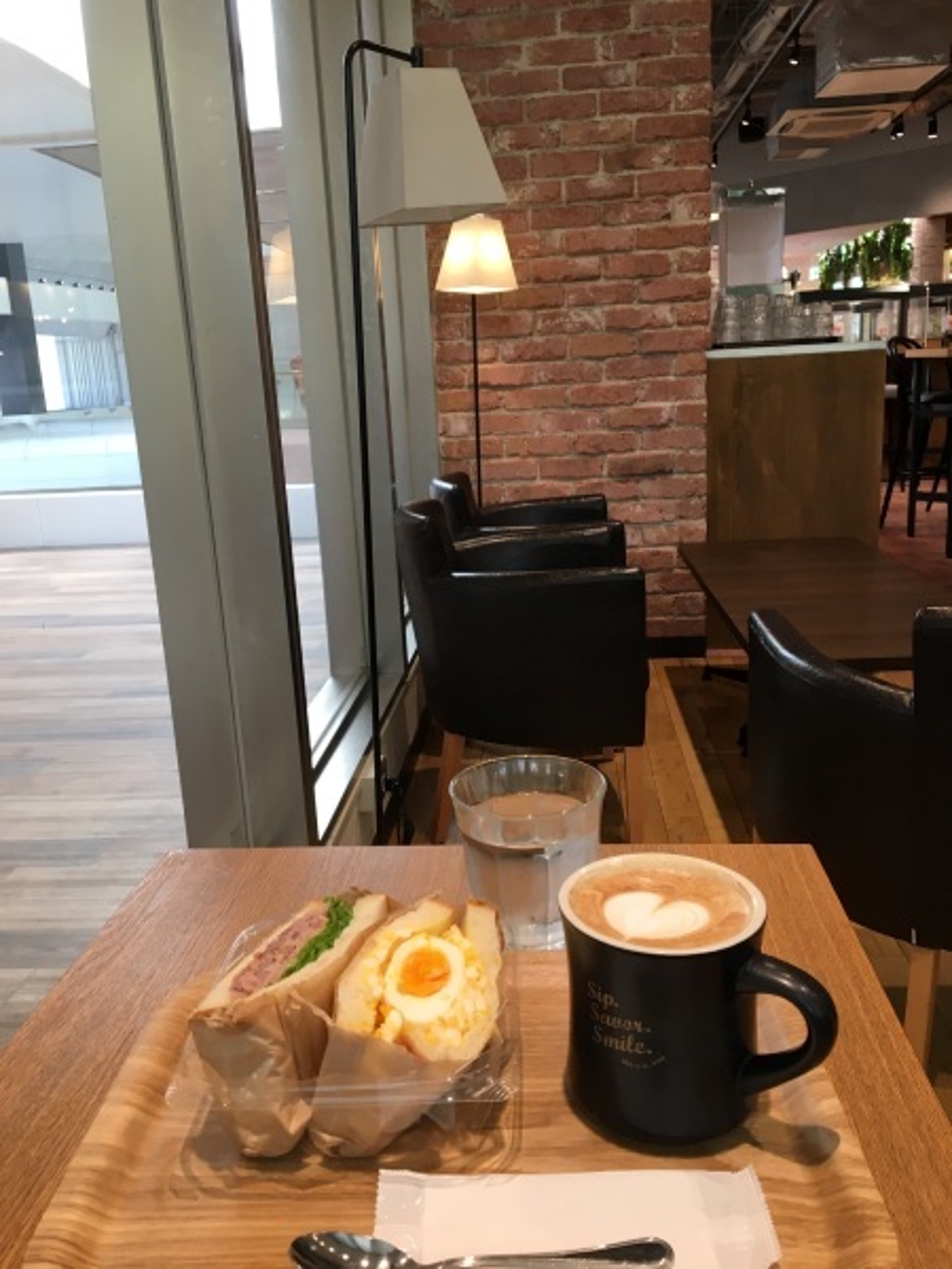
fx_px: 1063
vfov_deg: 61.7
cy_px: 634
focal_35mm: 29
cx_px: 476
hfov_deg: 48.2
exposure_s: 1/30
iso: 32
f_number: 2.2
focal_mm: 4.15
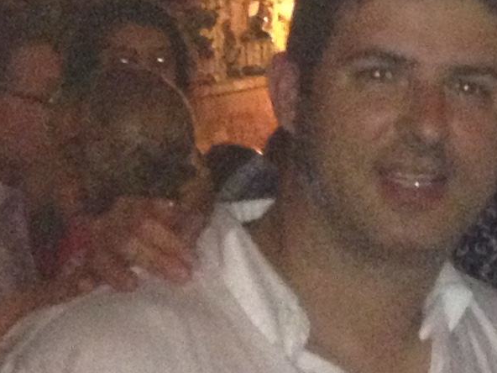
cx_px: 1299
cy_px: 272
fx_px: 2771
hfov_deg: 9.0
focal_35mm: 193
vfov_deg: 7.7
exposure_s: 1/16
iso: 320
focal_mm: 4.28
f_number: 2.4
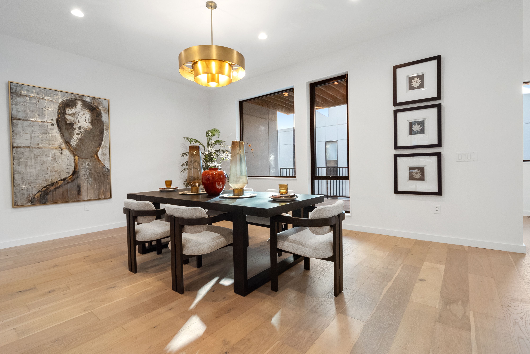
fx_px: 236
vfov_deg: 73.7
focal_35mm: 16
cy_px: 177
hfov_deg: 96.7
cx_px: 265
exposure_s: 1/20
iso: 400
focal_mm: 8
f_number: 6.3
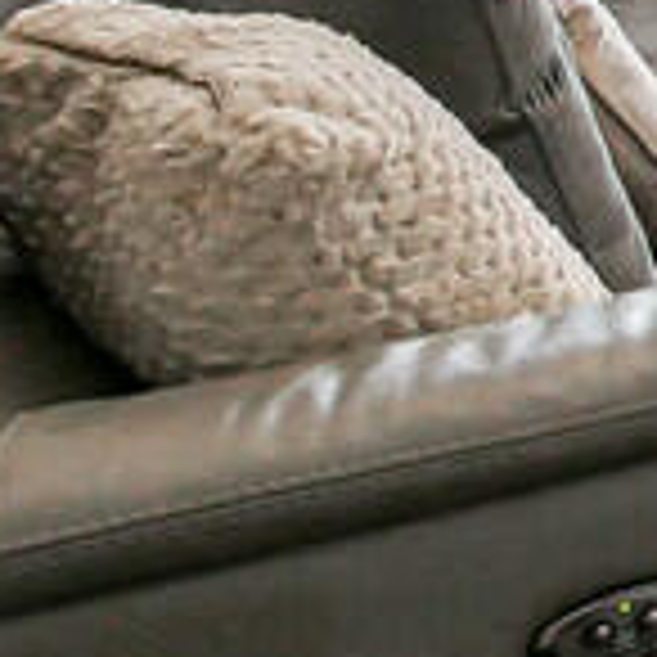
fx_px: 1868
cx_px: 2002
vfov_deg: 17.2
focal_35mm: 87
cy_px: -428
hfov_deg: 11.2
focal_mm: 7
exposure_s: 1/60
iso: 1000
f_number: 4
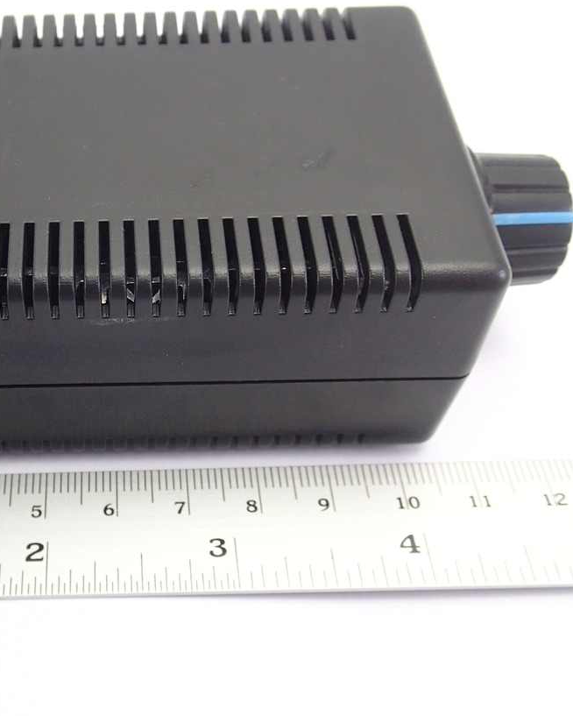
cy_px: 351
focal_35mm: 43
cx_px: 99
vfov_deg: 42.9
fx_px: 911
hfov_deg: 33.7
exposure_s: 1/30
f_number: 3.2
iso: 320
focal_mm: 5.5
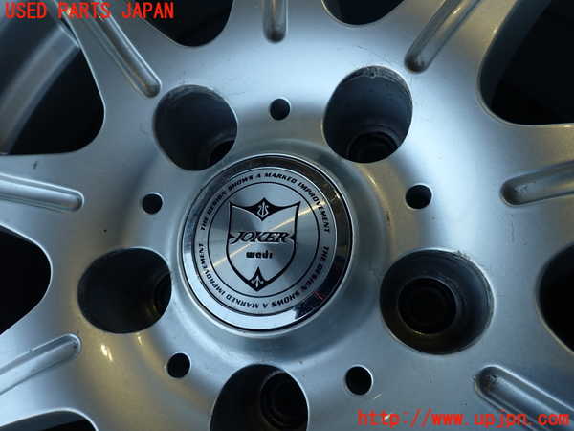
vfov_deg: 54.9
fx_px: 415
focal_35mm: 25
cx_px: 287
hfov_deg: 69.4
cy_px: 216
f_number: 2.8
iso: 100
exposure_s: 1/200
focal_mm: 4.5
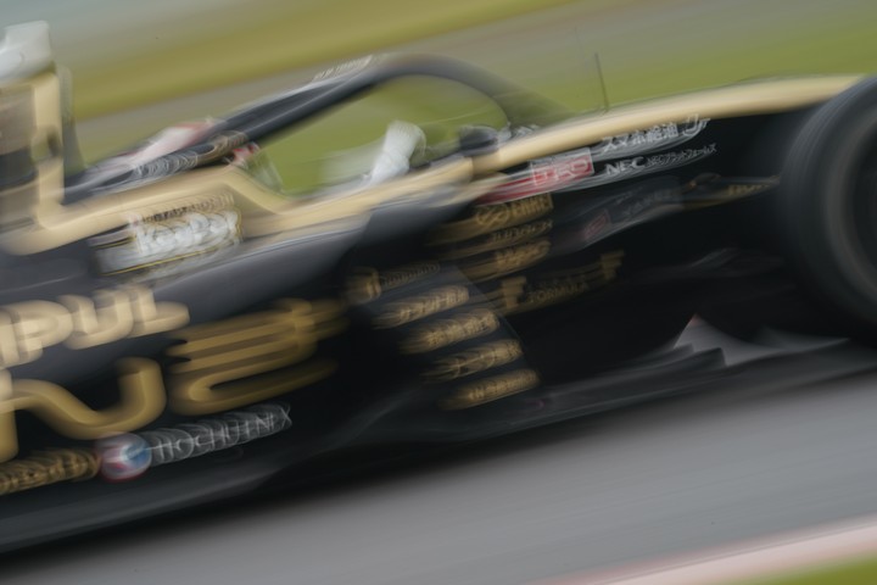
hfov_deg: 3.5
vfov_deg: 2.4
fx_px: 14177
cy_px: 292
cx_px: 438
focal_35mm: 582
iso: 100
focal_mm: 582
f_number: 29
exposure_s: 1/8
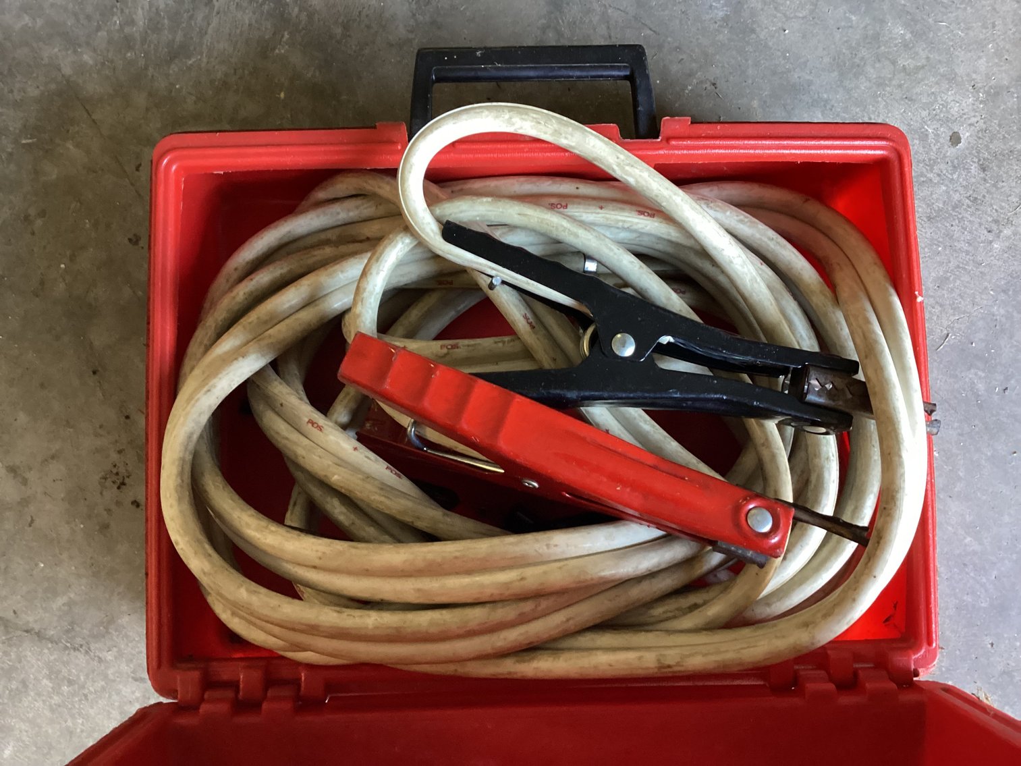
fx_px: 914
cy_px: 383
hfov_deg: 58.3
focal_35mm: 31
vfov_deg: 45.4
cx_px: 510
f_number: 2.4
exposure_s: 1/30
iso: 320
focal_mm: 3.3
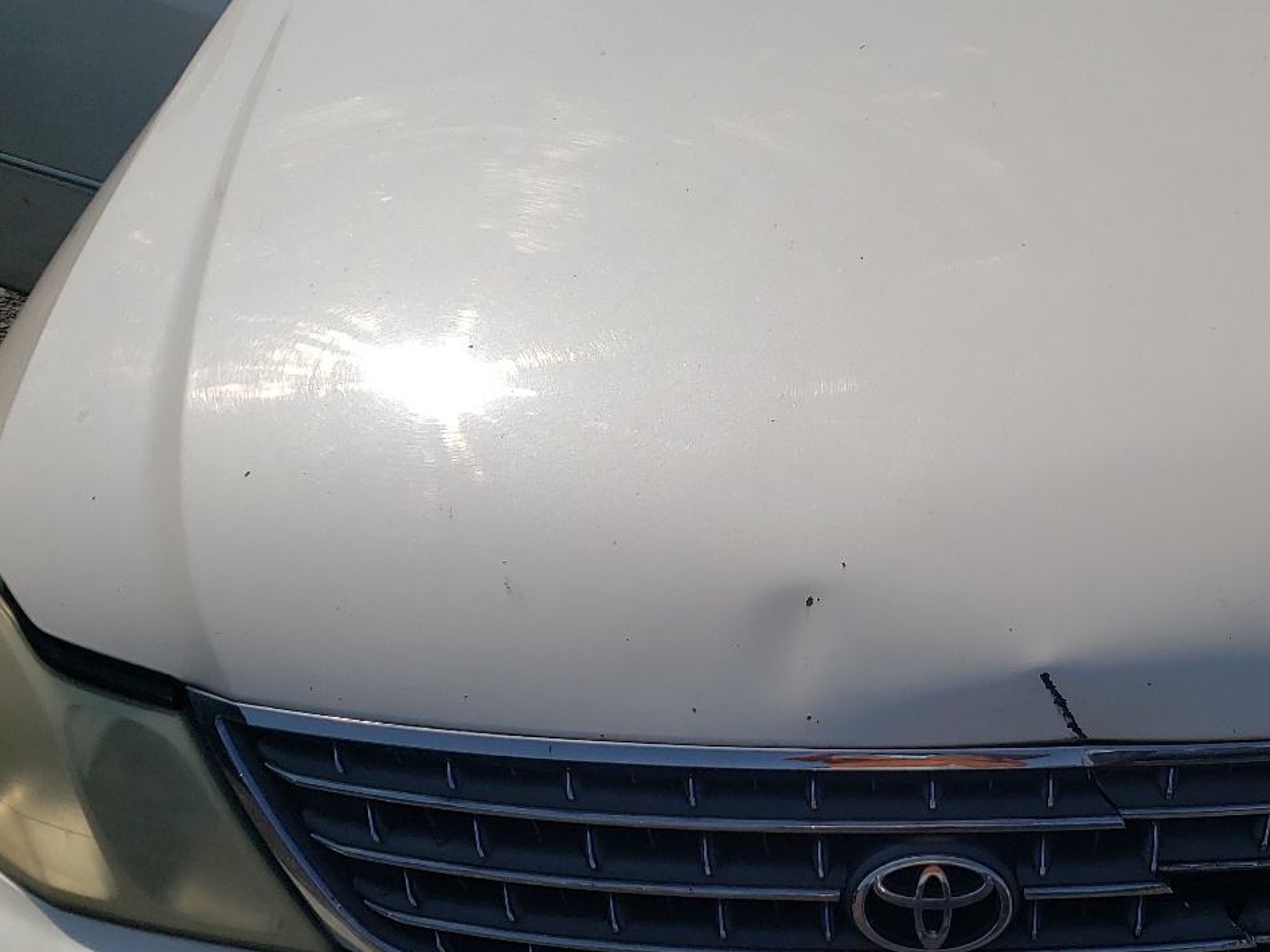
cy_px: 673
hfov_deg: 41.6
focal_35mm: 44
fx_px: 1614
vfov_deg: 32.5
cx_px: 965
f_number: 1.5
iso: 52
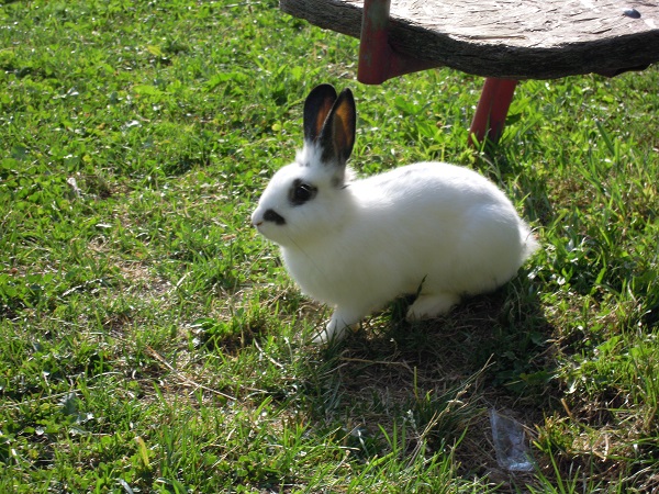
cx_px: 330
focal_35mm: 113
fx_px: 2151
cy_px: 247
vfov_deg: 13.1
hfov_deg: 17.4
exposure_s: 1/250
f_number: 5.9
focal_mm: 20.3
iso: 100
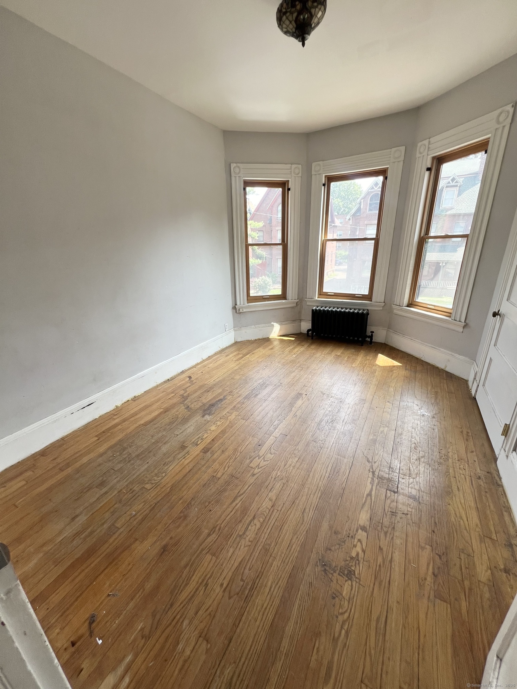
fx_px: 259
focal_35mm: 13
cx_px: 258
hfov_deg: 89.9
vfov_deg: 106.2
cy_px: 344
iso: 40
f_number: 1.8
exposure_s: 1/99
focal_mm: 1.57
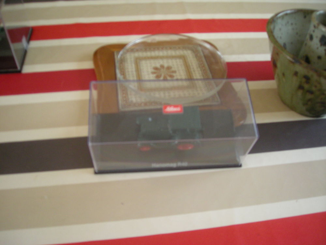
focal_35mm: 35
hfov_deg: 52.6
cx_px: 163
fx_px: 330
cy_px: 122
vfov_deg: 40.7
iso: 223
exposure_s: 1/55.4
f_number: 2.8
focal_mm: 5.7
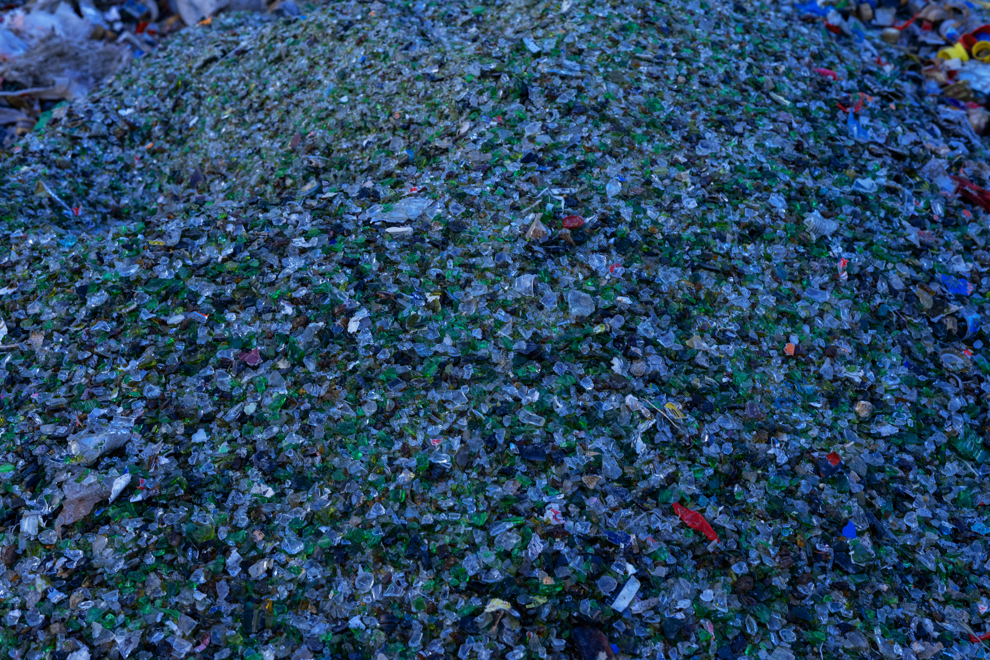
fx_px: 1375
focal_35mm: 50
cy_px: 330
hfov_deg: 39.6
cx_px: 495
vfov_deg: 27.0
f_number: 8
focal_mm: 50
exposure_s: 1/200
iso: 640
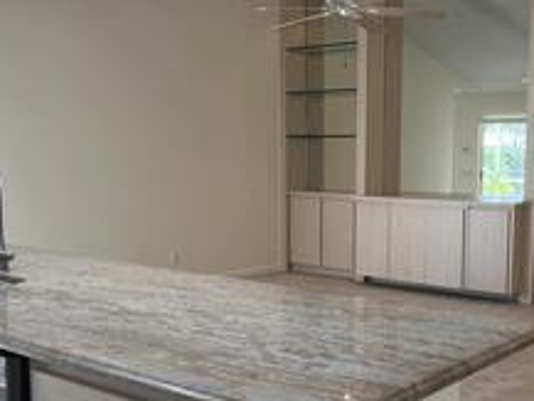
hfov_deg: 39.3
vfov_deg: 30.2
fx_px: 741
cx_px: 345
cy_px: 241
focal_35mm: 48
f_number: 1.5
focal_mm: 5.7
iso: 80
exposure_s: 1/120
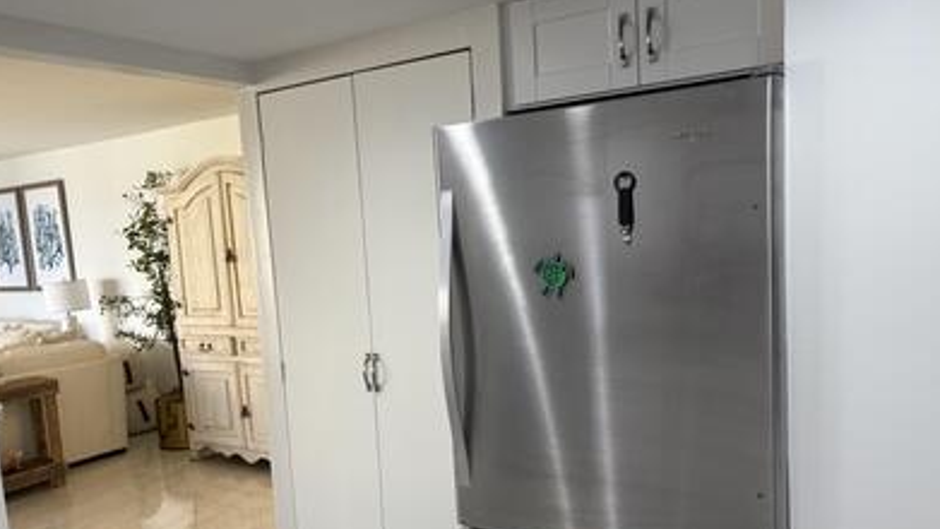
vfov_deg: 40.1
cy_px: 310
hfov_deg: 66.1
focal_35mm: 29
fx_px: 723
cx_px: 469
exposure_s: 1/120
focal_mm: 5.96
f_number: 1.6
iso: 100
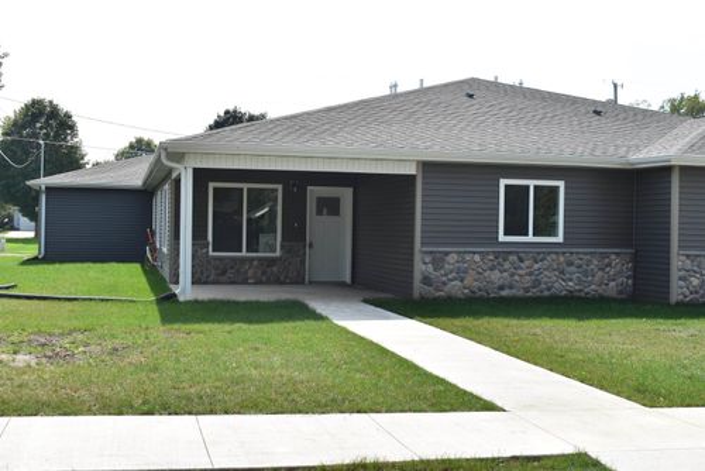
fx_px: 882
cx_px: 352
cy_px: 236
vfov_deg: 29.9
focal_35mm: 45
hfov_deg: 43.6
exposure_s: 1/250
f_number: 8
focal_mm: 30
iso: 125
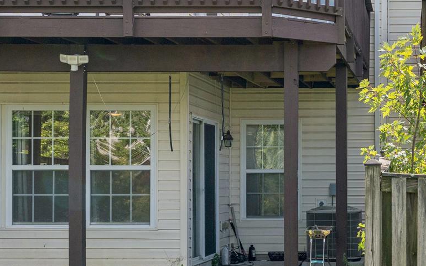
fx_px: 975
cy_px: -48
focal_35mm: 84
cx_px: 34
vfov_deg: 15.0
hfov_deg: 23.9
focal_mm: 31
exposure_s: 1/400
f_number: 8
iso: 320
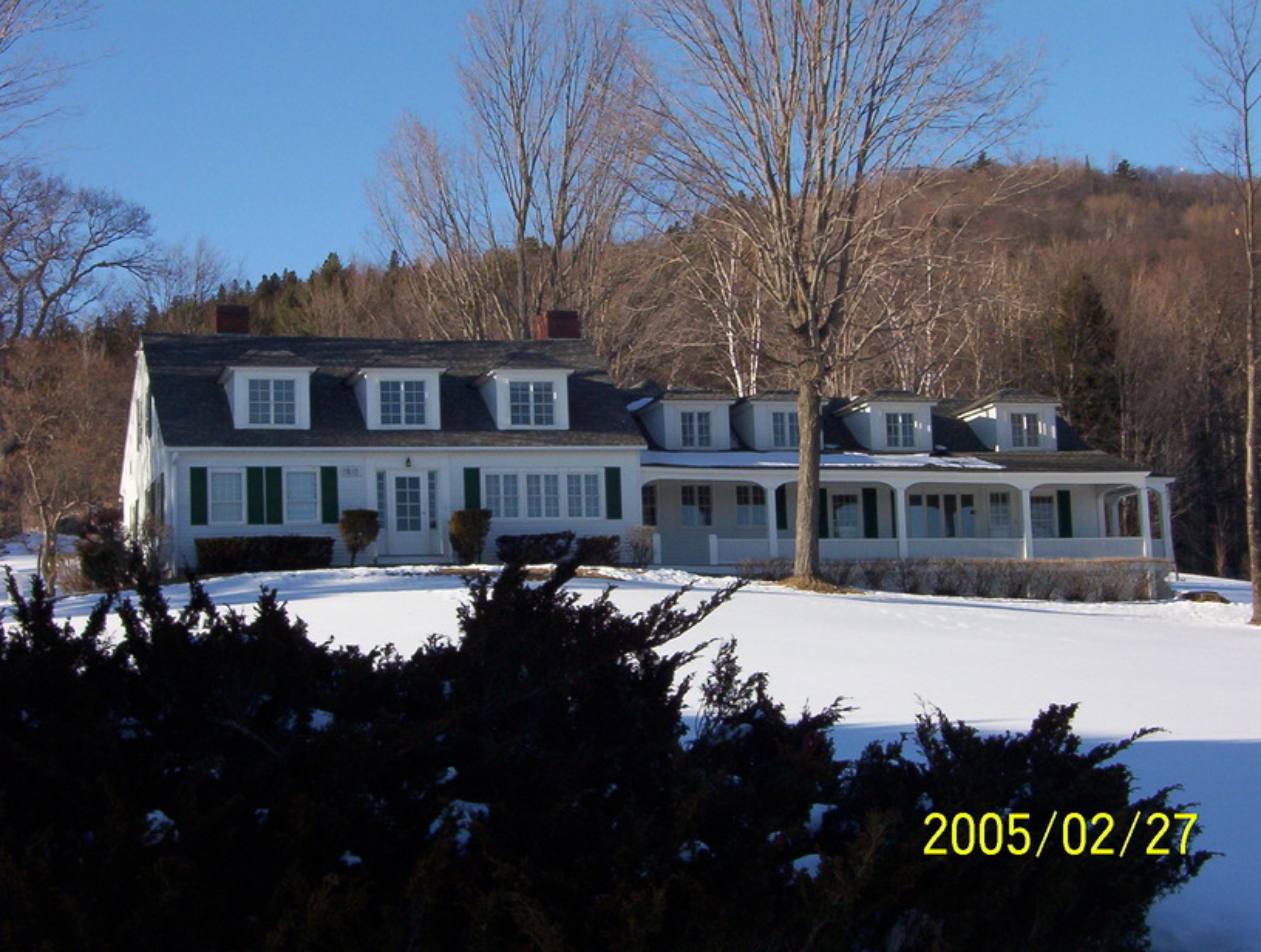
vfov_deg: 23.0
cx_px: 630
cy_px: 476
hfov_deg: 30.2
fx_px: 2337
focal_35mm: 64
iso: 100
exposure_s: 1/373
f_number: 6.7
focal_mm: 9.98
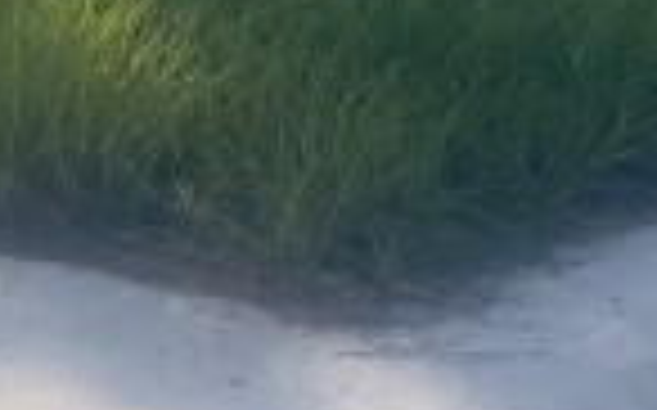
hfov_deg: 10.9
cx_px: 266
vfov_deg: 5.9
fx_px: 3453
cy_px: -1108
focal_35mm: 193
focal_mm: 5.7
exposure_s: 1/6579
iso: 50
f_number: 1.5
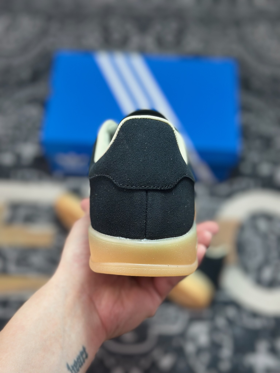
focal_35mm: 48
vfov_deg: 39.7
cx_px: 140
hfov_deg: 30.3
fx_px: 518
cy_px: 186
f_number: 1.78
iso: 80
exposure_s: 1/452
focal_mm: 6.86
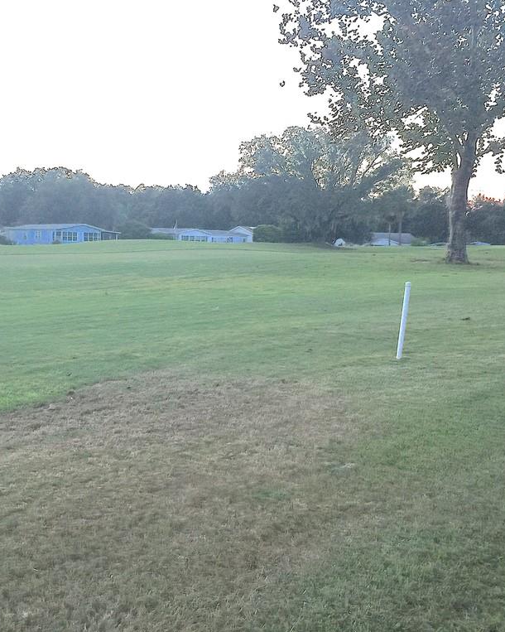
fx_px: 710
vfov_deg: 47.9
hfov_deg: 39.0
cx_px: 199
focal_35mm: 38
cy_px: 316
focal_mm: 4.15
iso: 32
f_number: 2.2
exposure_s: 1/15
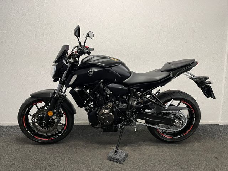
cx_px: 114
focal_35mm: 26
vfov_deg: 53.1
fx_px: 171
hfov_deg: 67.3
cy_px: 86
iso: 80
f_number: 1.6
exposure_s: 1/50
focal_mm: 5.1
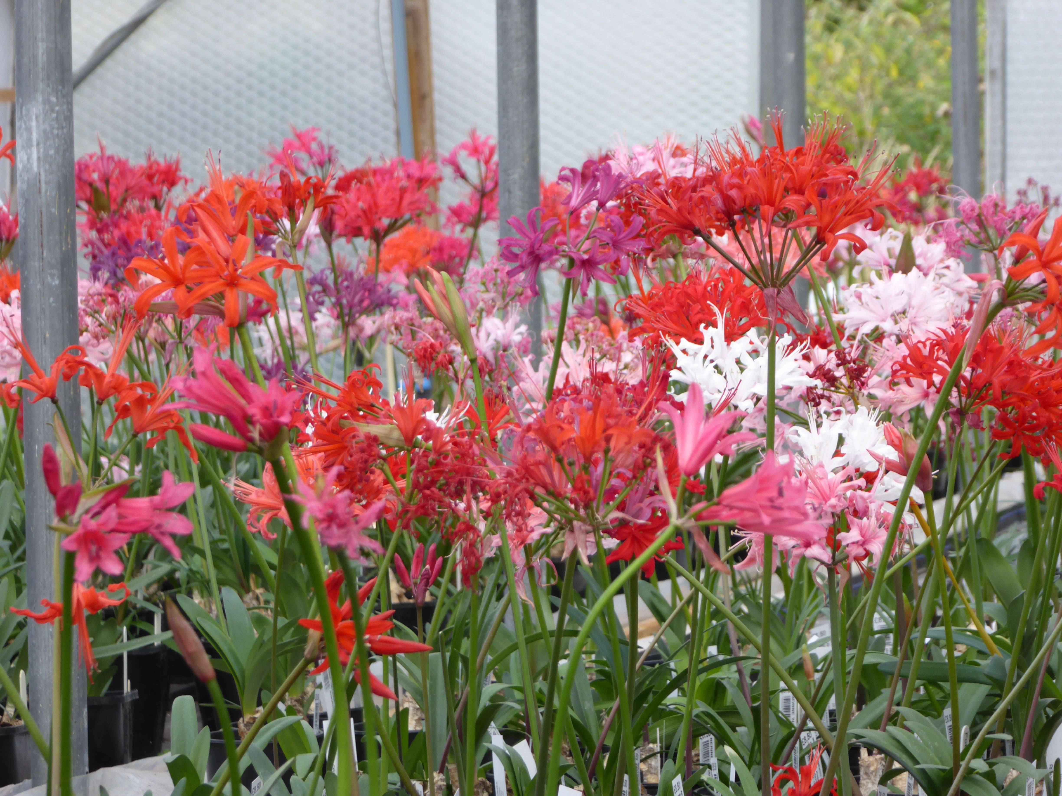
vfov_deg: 7.4
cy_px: 398
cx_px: 531
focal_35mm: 200
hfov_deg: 9.9
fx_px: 6136
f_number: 5.6
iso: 100
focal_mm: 35.8
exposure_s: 1/60
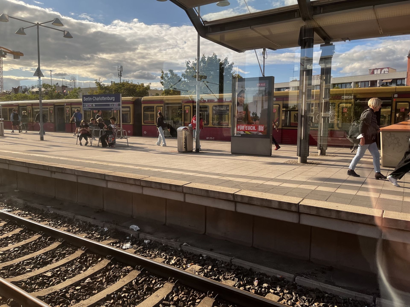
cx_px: 205
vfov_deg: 53.1
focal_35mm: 26
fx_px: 308
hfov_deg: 67.3
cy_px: 154
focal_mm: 5.1
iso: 50
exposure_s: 1/975
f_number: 1.6
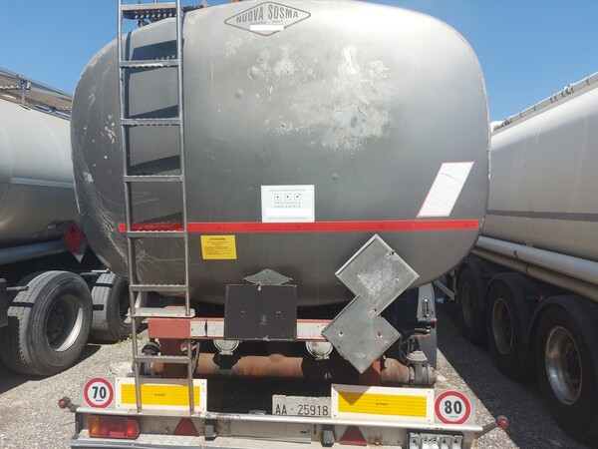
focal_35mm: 24
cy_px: 224
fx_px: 415
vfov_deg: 56.8
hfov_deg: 71.6
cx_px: 299
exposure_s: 1/998
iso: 32
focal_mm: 5.23
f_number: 1.8
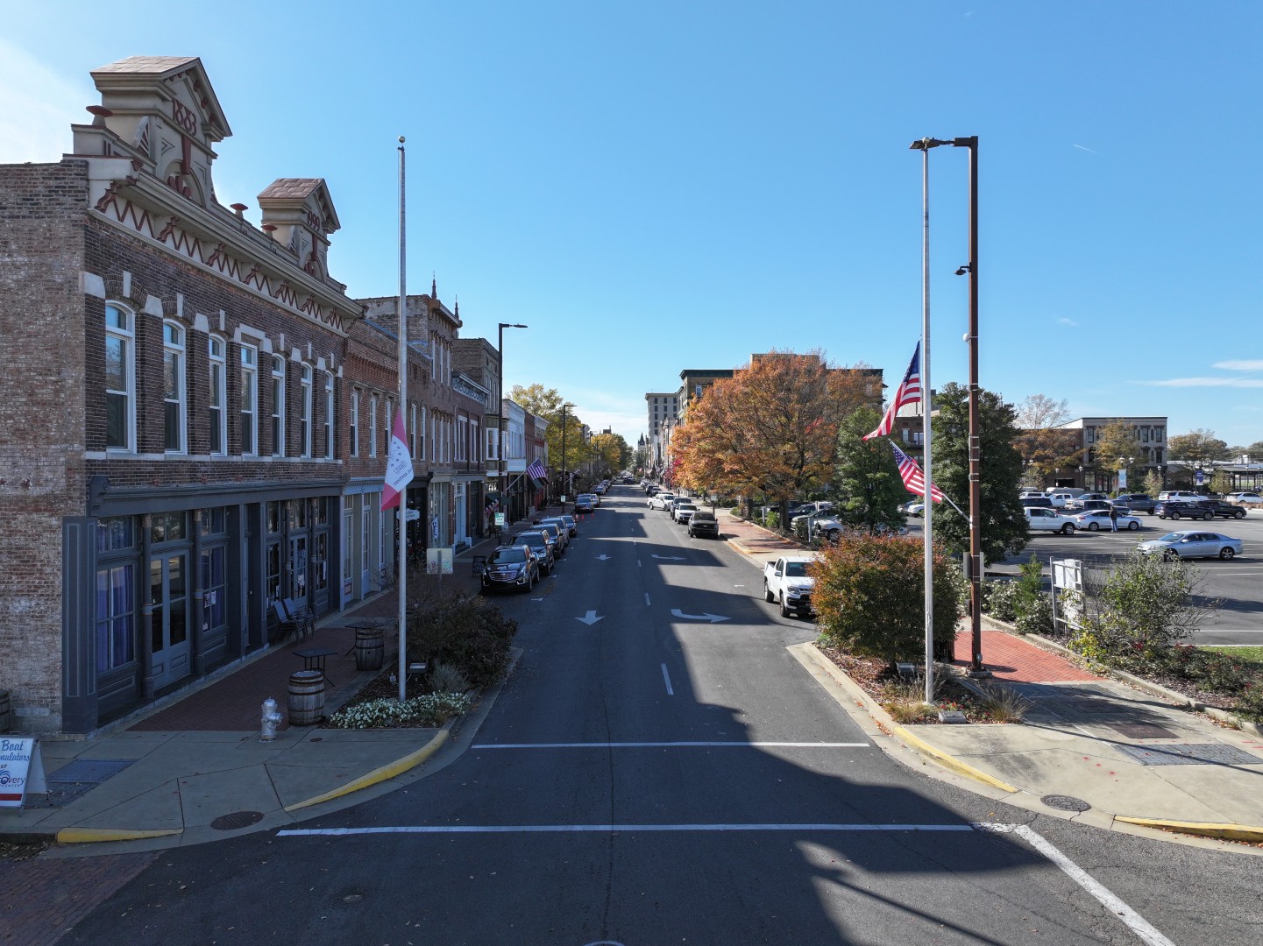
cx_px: 632
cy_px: 473
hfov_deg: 71.6
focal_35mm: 24
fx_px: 875
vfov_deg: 56.8
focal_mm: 12.29
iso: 210
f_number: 2.8
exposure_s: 1/2000
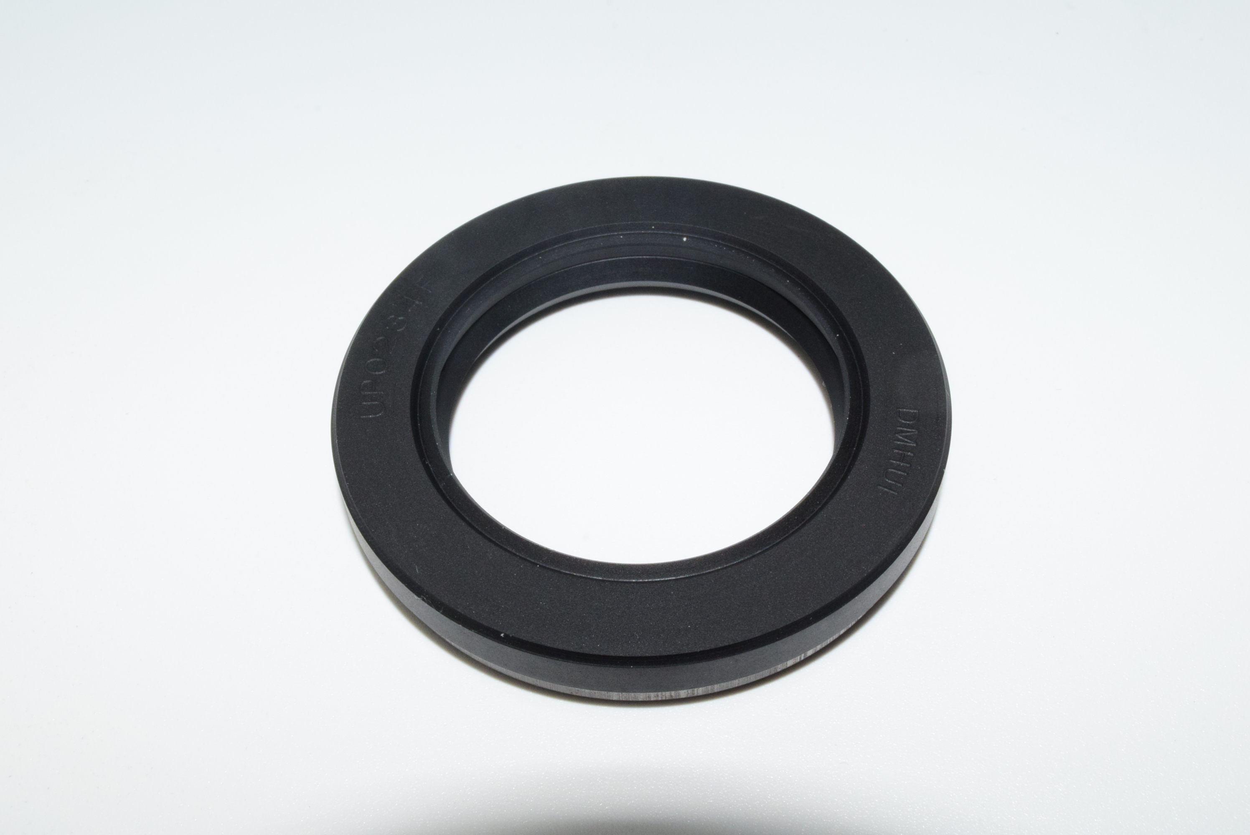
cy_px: 418
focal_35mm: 46
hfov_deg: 42.3
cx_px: 625
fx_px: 1616
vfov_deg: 29.0
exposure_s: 1/60
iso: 1600
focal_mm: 31
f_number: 29
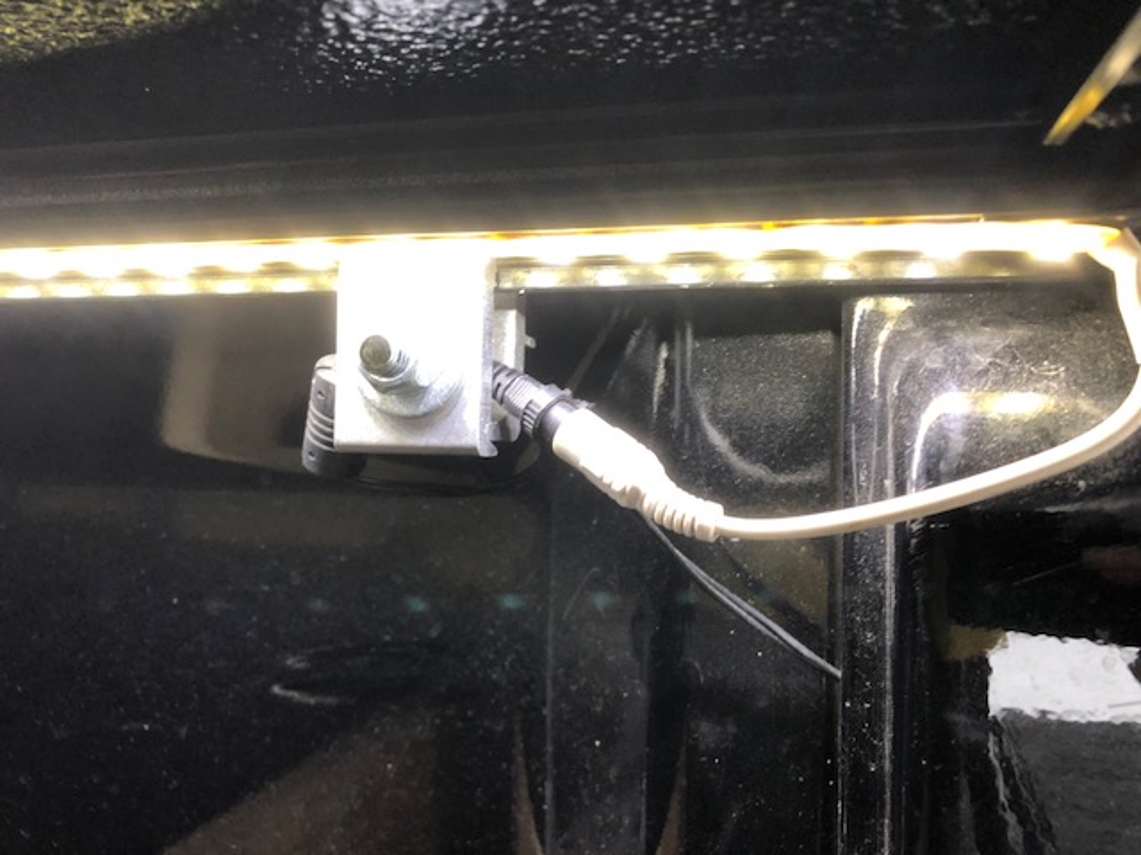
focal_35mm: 28
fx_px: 923
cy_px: 428
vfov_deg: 49.7
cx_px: 570
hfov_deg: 63.4
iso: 40
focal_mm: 3.99
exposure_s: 1/15
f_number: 1.8
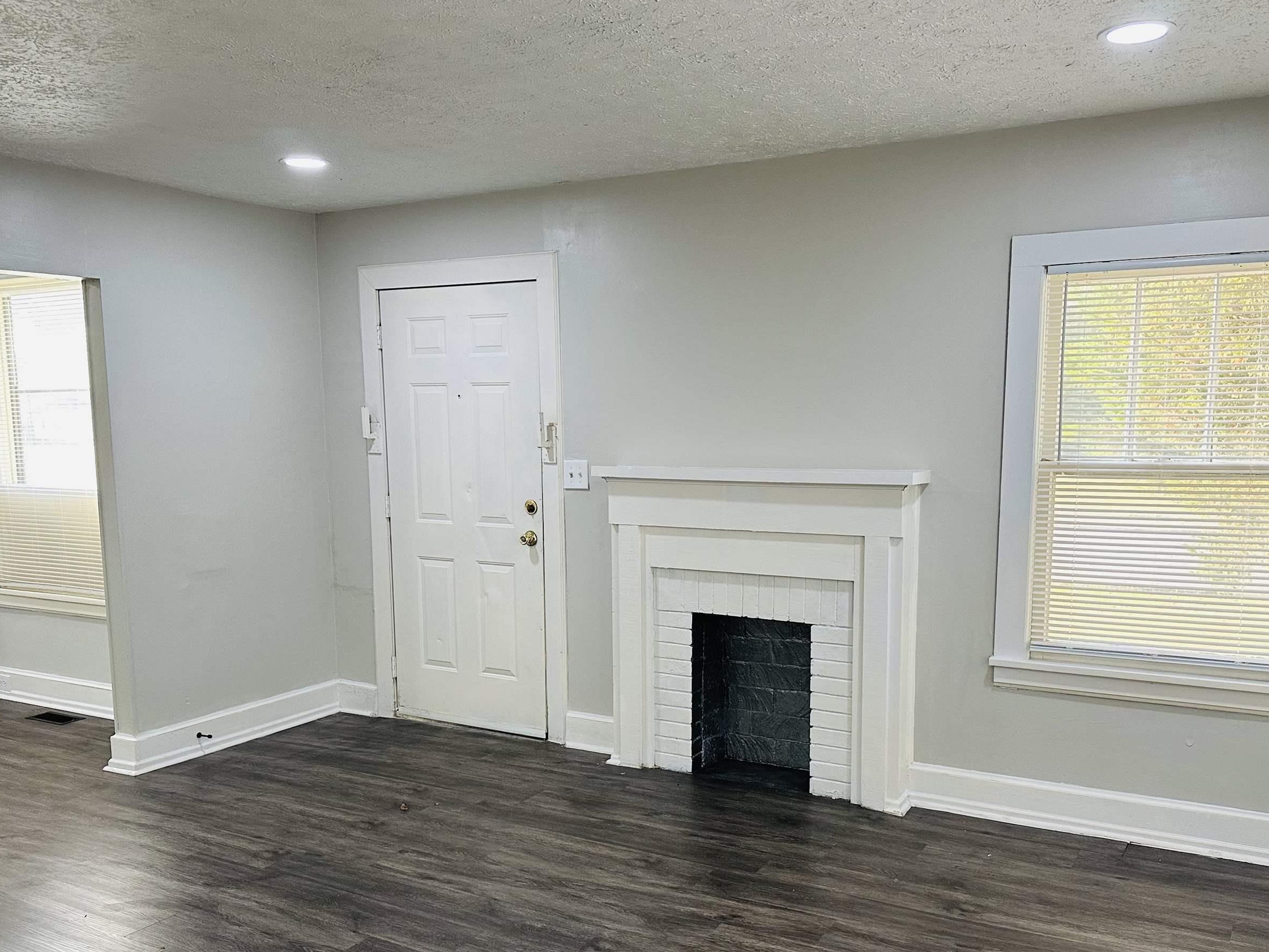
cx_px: 651
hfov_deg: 58.3
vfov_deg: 45.1
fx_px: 1137
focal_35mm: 31
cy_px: 584
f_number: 1.78
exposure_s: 1/120
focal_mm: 6.86
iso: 200
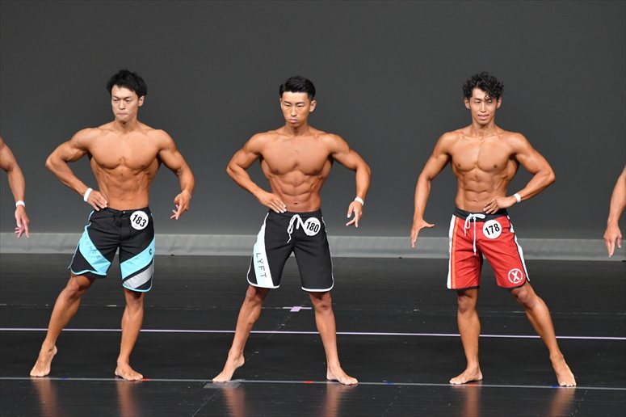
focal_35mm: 300
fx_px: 5214
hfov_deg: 6.9
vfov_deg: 4.6
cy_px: 208
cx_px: 313
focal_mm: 200
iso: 4000
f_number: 5.6
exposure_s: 1/400
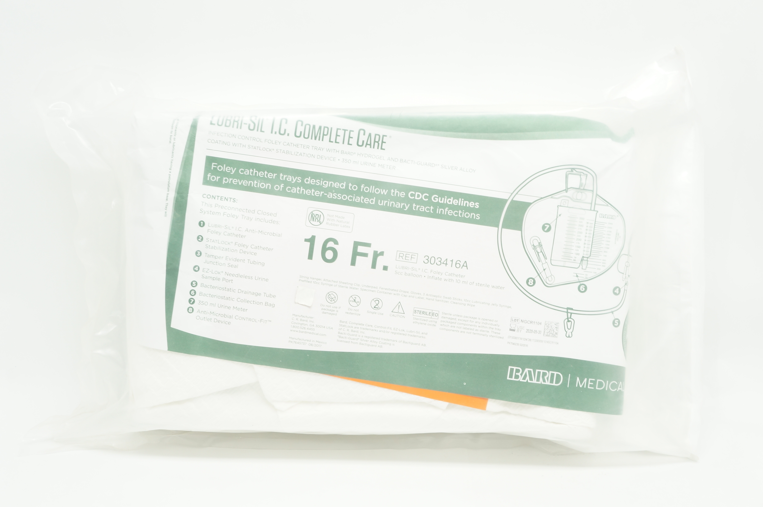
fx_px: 1175
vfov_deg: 24.3
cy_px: 254
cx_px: 382
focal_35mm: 56
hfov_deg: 36.0
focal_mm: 37
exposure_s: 1/15
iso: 400
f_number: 10
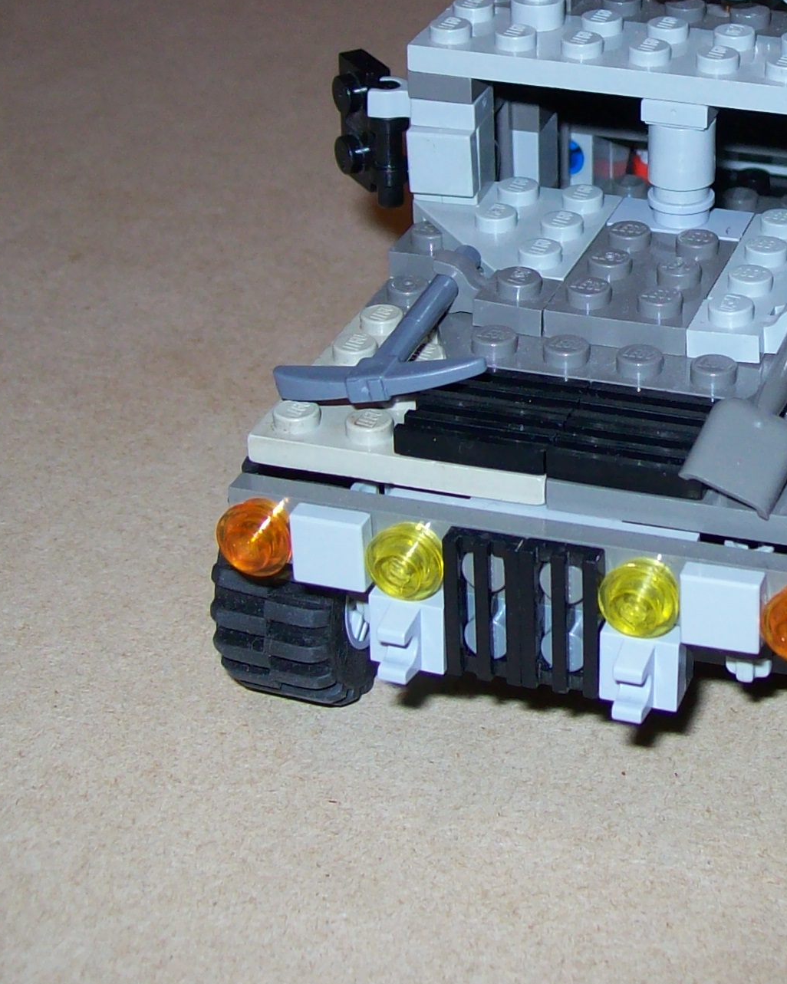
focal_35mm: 78
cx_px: 703
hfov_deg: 19.3
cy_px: 225
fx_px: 2272
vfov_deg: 24.1
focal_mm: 6
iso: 80
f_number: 2.7
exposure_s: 1/64
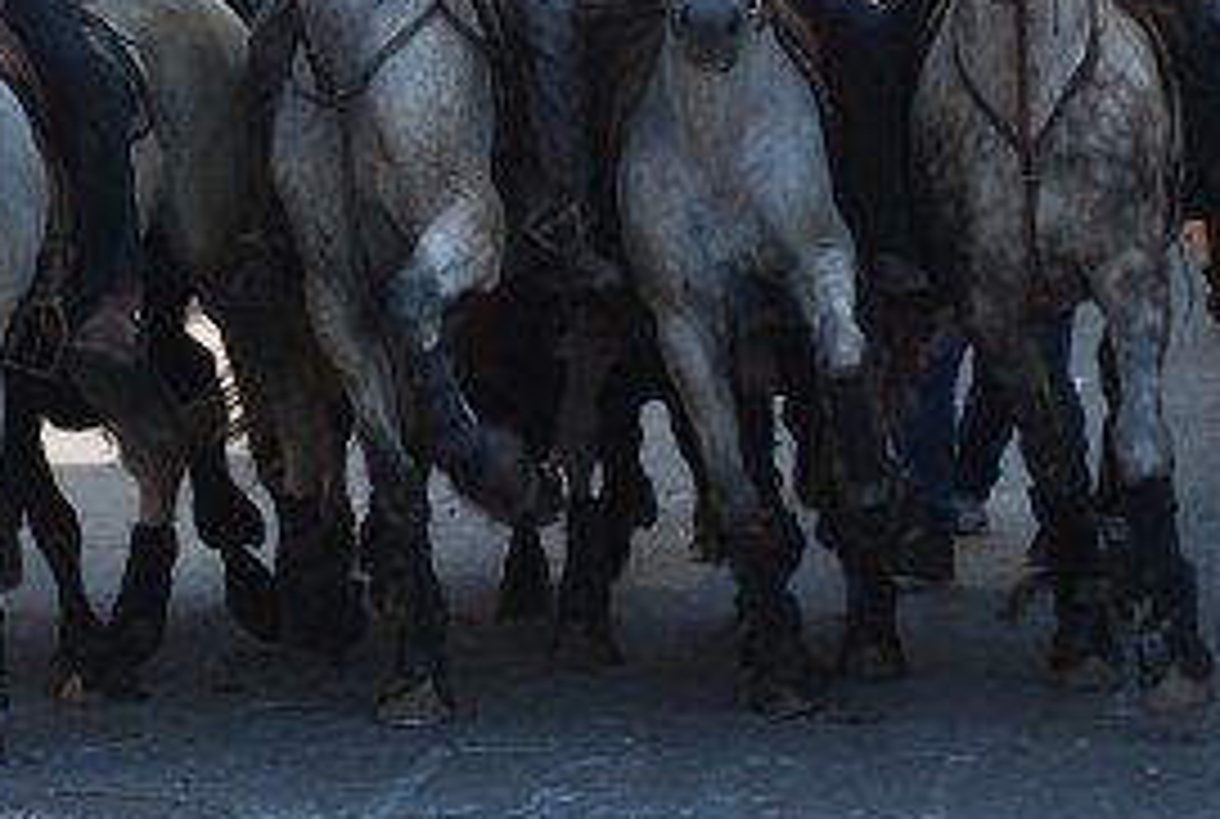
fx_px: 6012
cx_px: -59
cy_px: -38
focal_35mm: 177
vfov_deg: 7.8
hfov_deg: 11.4
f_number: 6.3
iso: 100
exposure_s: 1/160
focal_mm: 40
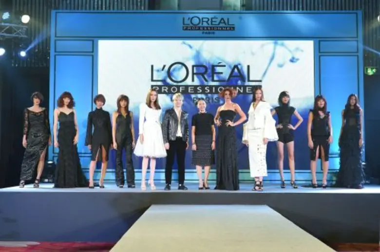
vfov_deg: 25.9
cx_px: 190
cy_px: 126
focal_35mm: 52
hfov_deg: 38.2
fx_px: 548
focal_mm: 52
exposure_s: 1/160
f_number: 4
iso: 800
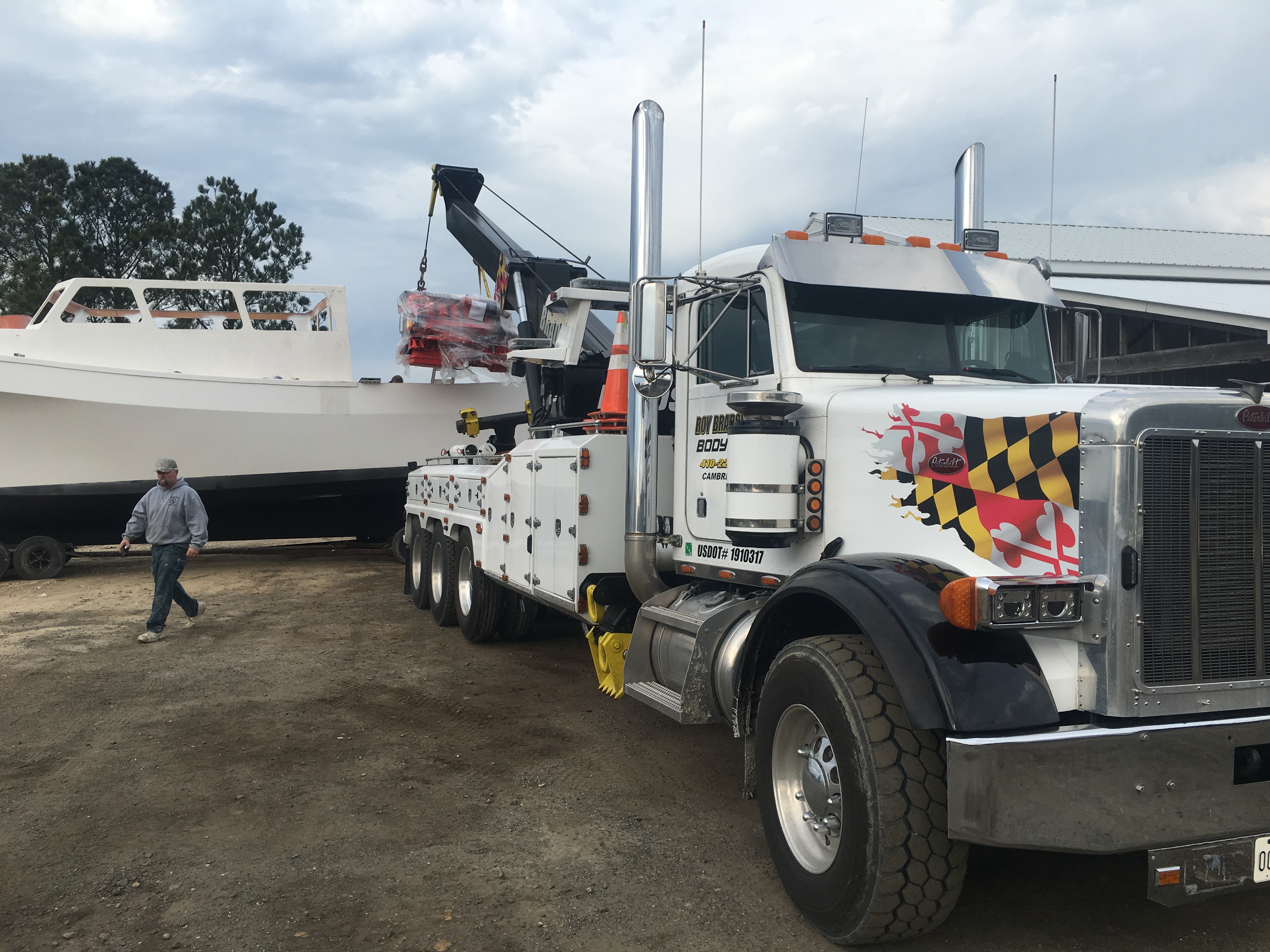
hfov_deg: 61.7
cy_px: 476
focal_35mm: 29
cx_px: 635
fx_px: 1064
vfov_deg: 48.2
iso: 25
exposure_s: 1/894
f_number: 2.2
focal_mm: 4.15
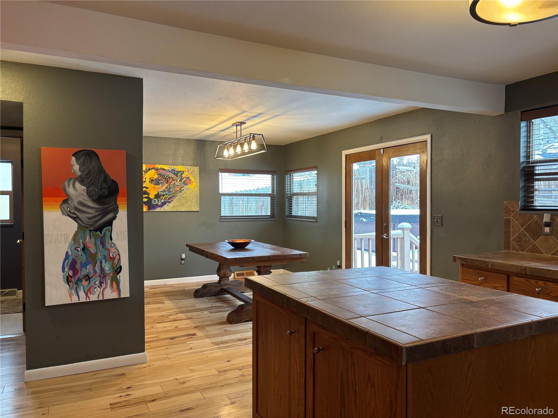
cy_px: 209
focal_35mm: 26
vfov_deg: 53.1
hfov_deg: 67.3
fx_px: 419
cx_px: 279
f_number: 1.6
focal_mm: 5.96
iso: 64
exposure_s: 1/60
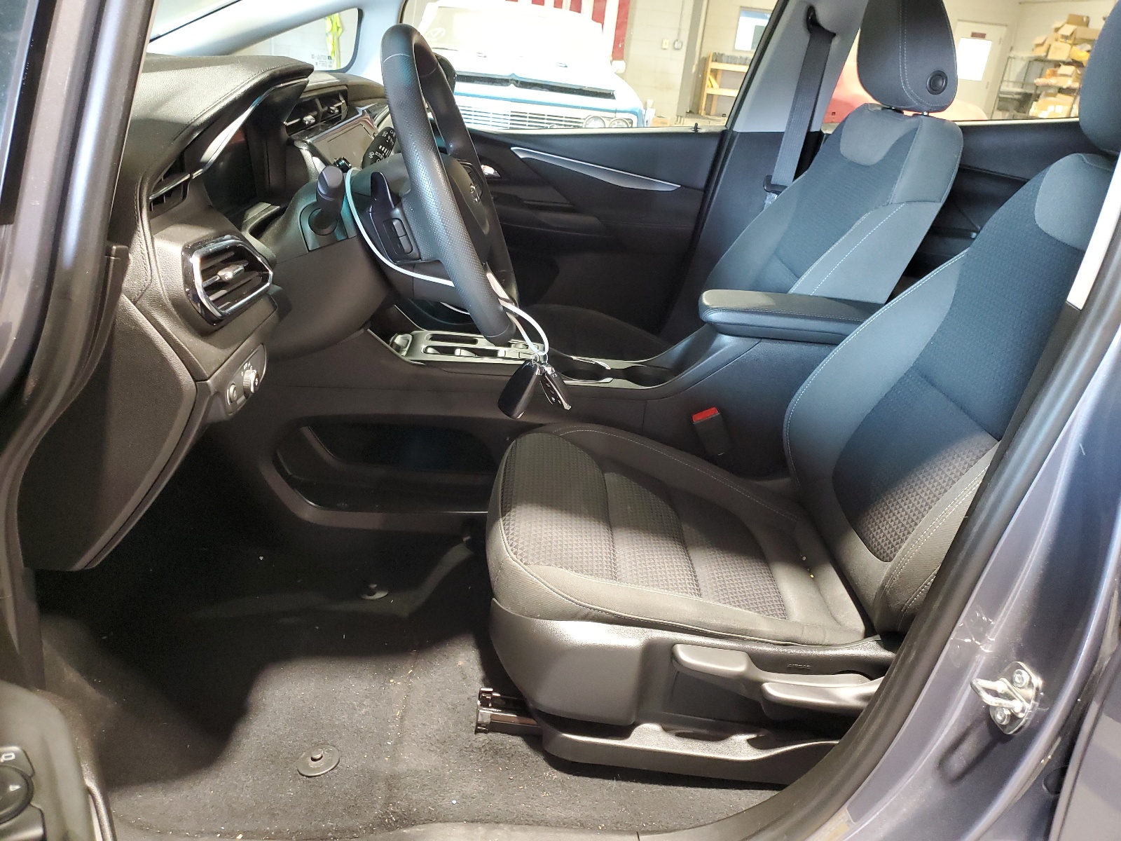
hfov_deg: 67.3
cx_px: 560
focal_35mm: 26
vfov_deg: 53.1
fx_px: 842
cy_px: 420
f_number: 1.5
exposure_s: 1/30
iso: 318
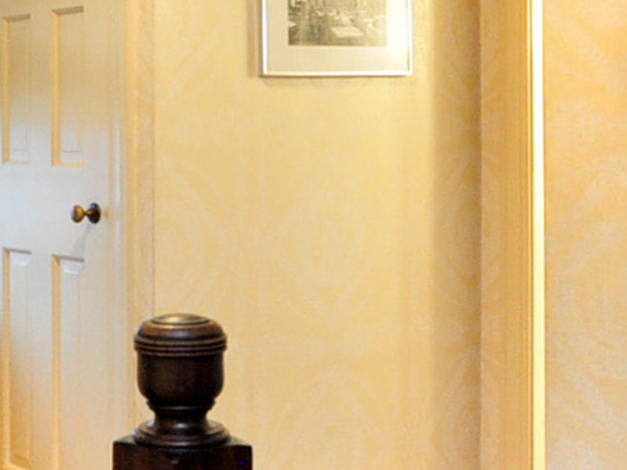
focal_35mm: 65
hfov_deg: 28.8
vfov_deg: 22.4
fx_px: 1177
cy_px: 120
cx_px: 79
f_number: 5
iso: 1000
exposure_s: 1/25
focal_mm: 10
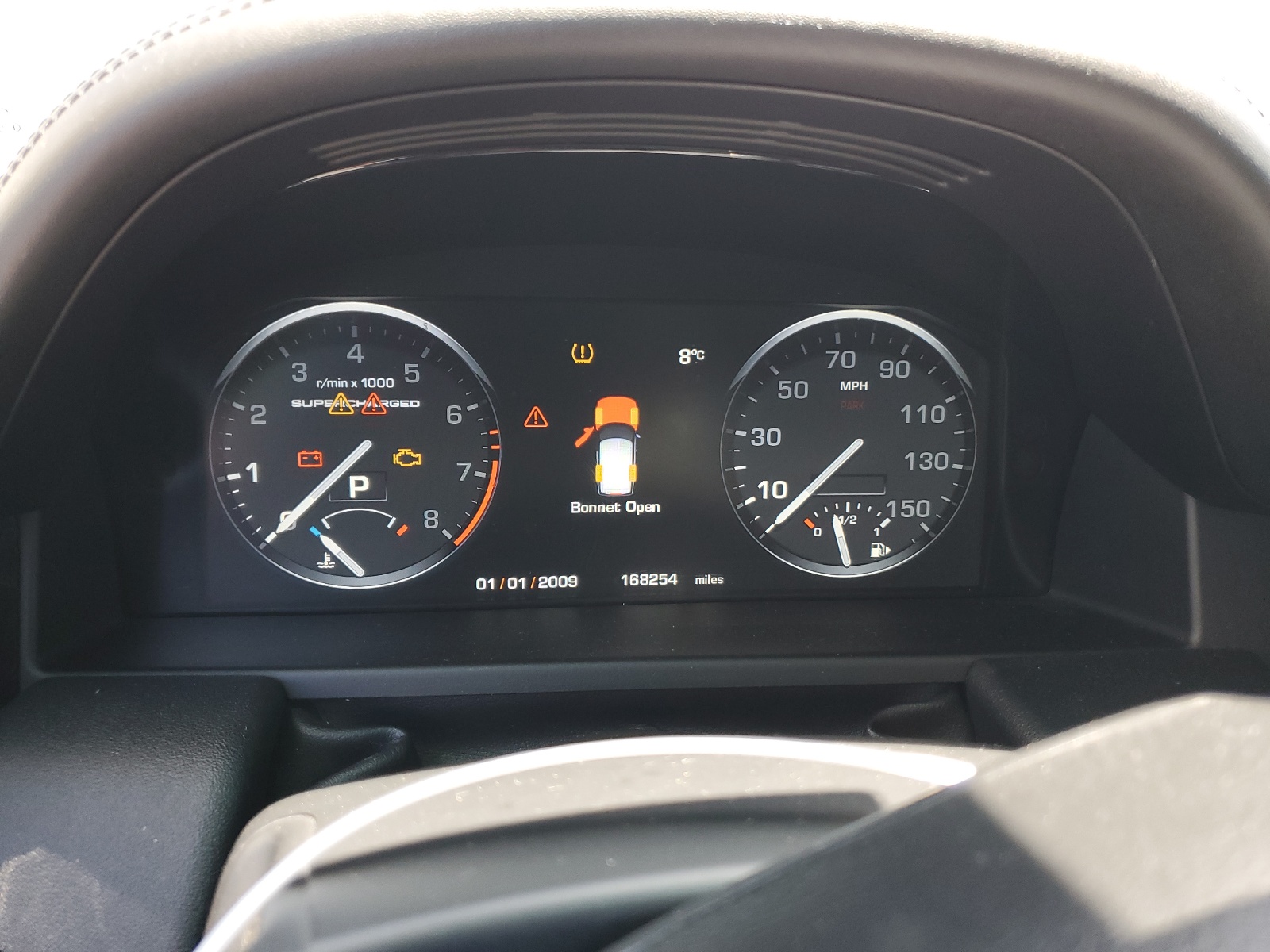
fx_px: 954
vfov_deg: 53.1
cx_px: 635
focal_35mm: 26
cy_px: 476
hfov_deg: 67.3
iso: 76
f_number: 1.5
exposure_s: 1/120
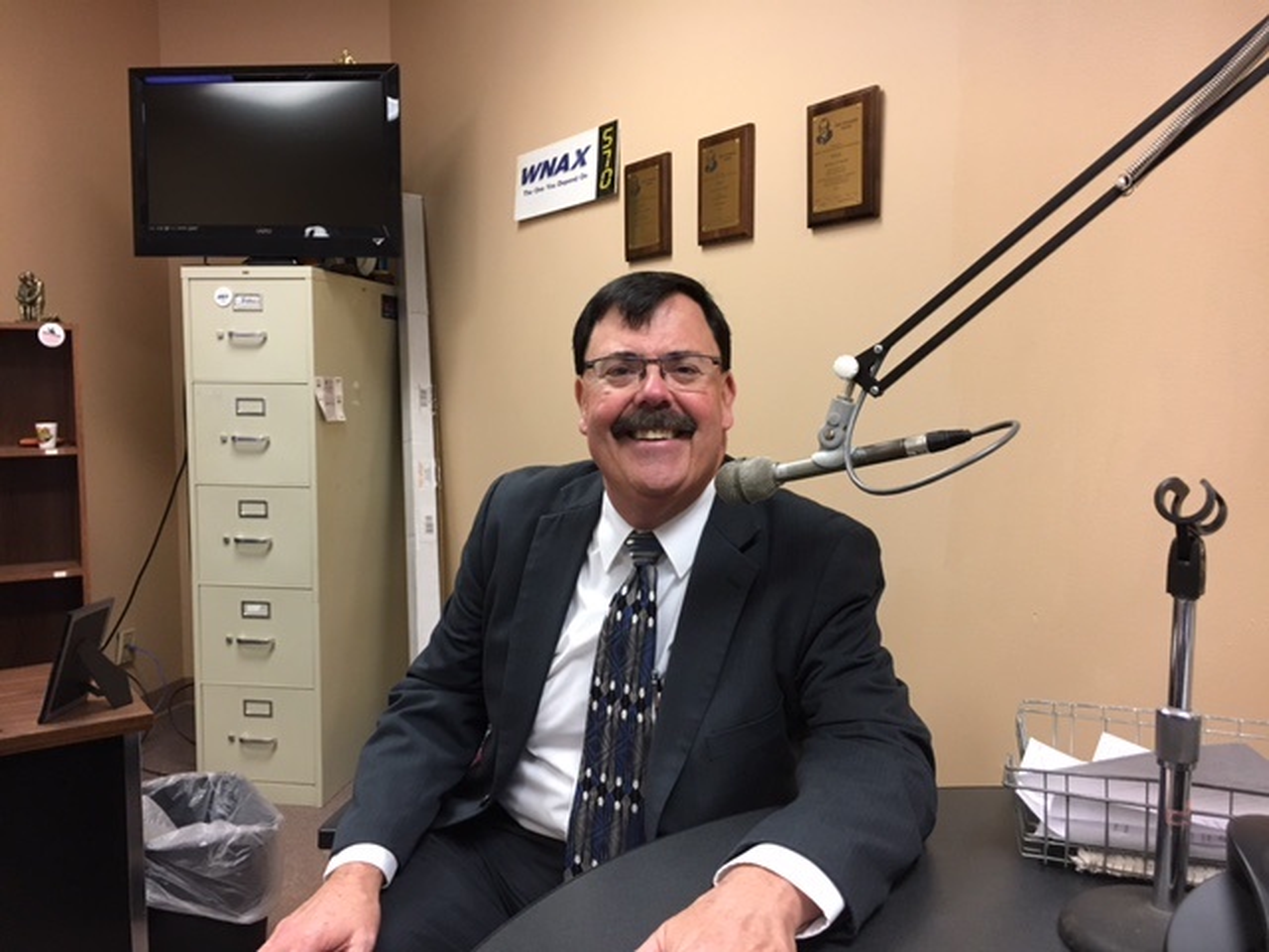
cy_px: 476
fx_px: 1063
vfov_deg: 48.2
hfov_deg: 61.7
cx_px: 634
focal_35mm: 29
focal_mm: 4.15
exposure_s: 1/30
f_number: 2.2
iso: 125
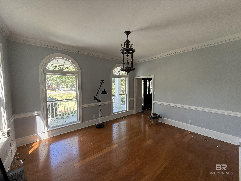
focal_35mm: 14
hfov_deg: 102.1
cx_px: 120
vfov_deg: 85.7
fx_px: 97
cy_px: 90
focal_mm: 2.22
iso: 80
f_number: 2.2
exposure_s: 1/99
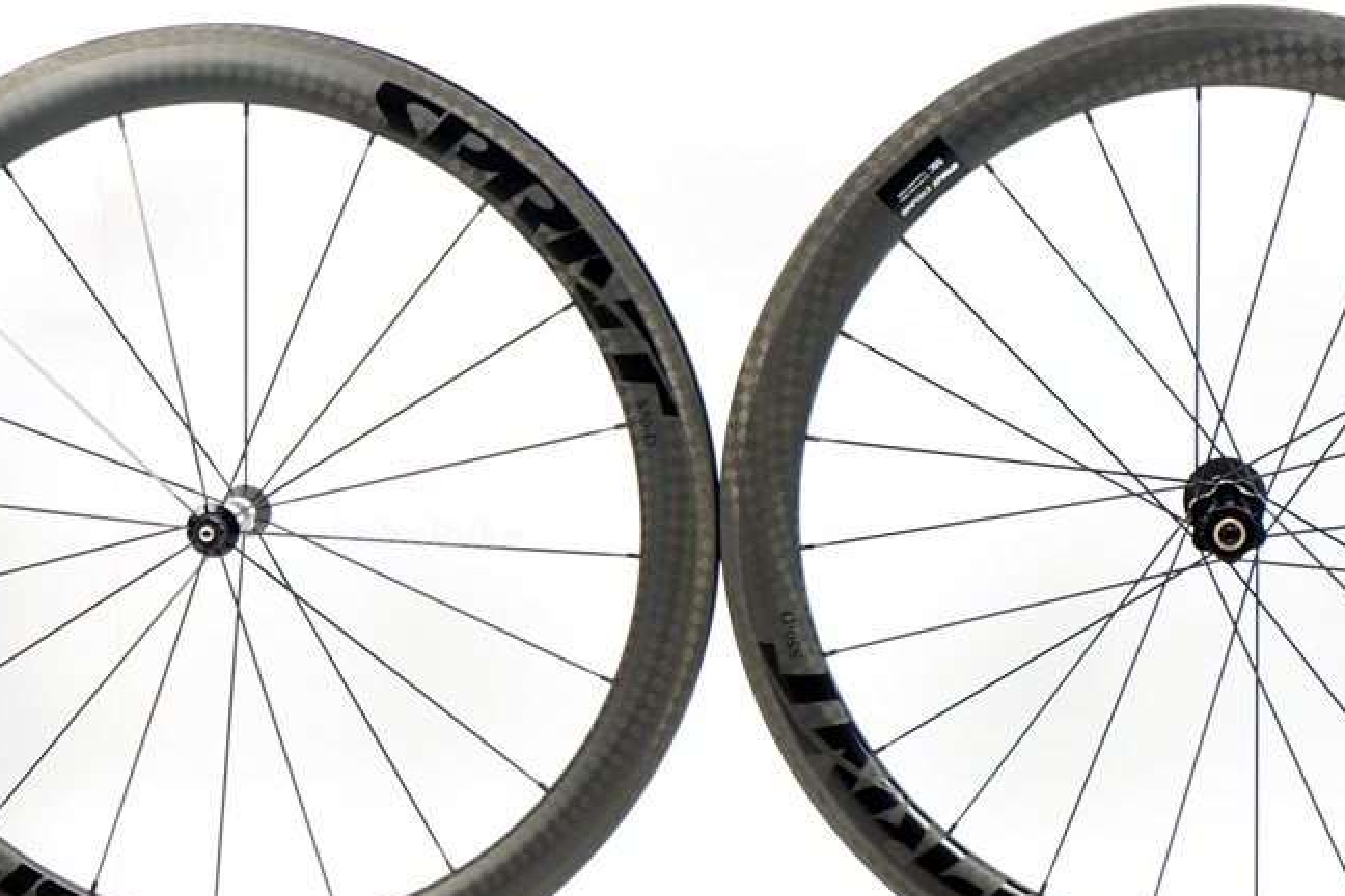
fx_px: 3923
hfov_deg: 19.5
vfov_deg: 13.0
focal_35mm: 105
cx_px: 714
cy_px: 520
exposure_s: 1/100
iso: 500
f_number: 5.6
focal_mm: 45
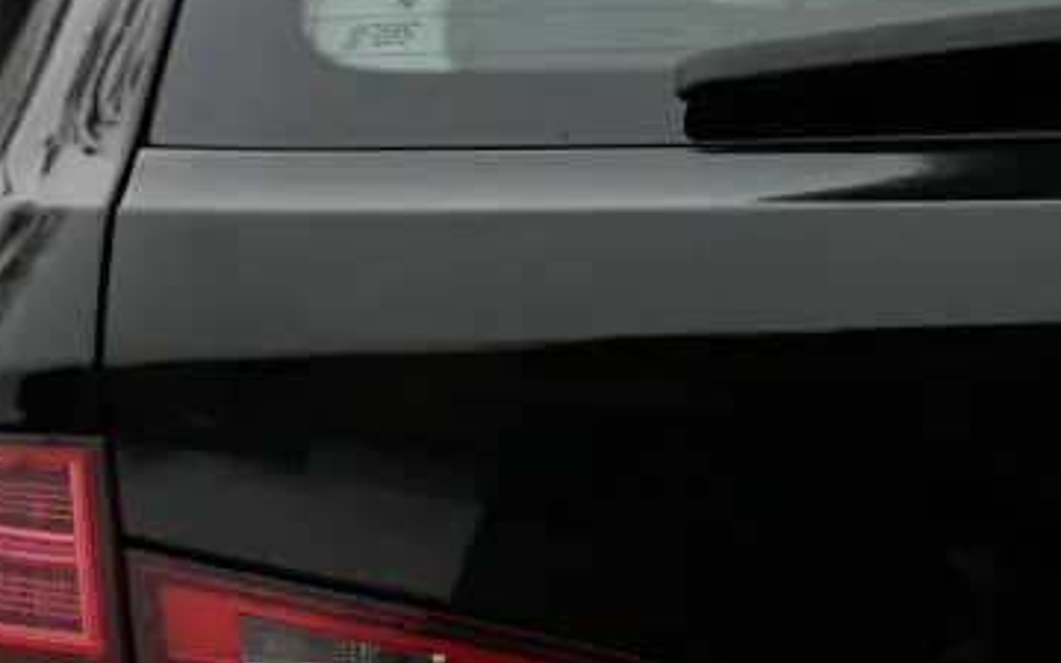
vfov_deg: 9.0
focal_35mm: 145
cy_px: 663
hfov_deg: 14.4
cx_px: 451
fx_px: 4193
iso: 20
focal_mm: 9
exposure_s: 1/121
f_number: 2.8
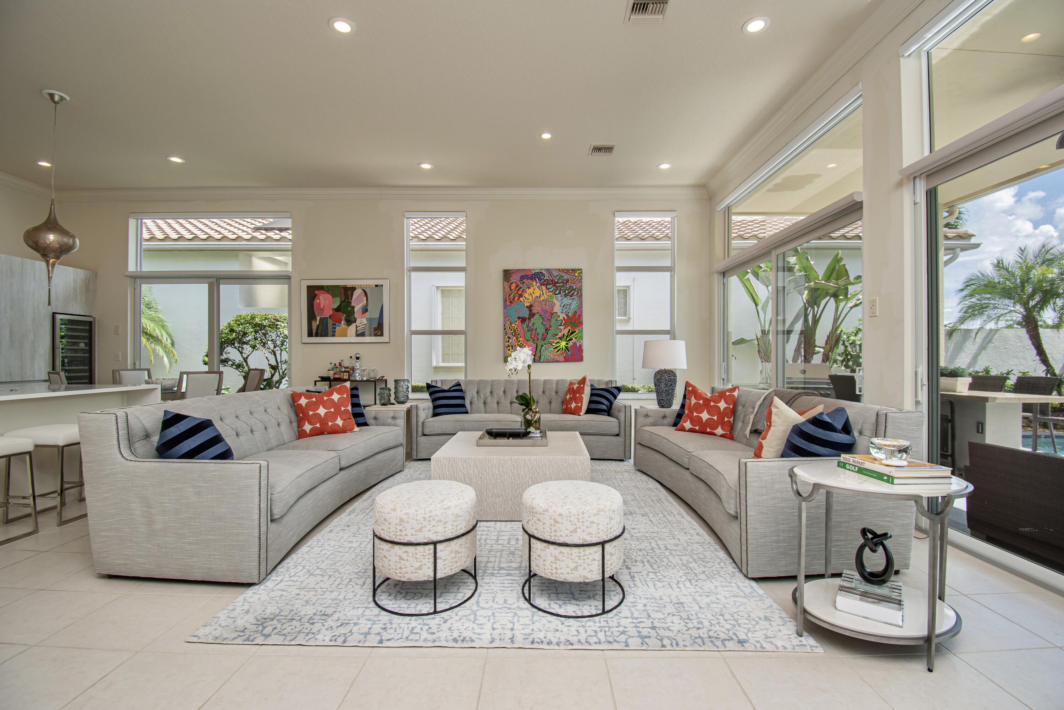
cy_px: 355
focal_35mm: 15
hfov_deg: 100.4
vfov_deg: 77.3
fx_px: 443
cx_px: 532
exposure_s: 1/125
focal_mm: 10
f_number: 5.6
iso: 200
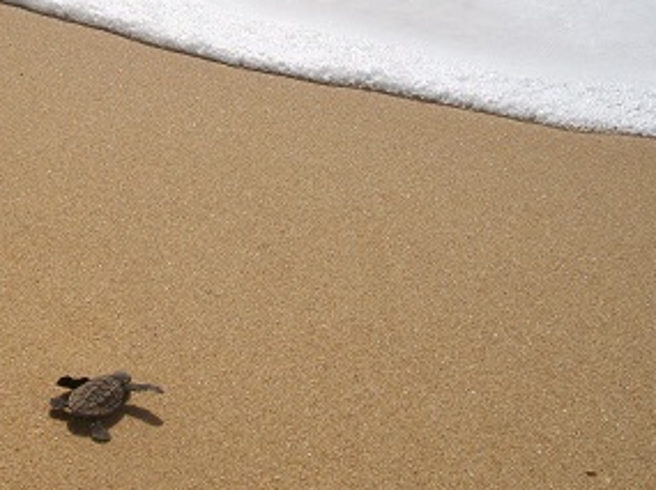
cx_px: 115
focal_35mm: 61
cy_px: 110
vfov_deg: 23.7
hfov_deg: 30.8
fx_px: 1155
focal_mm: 6.1
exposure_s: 1/1280
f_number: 4.9
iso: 64
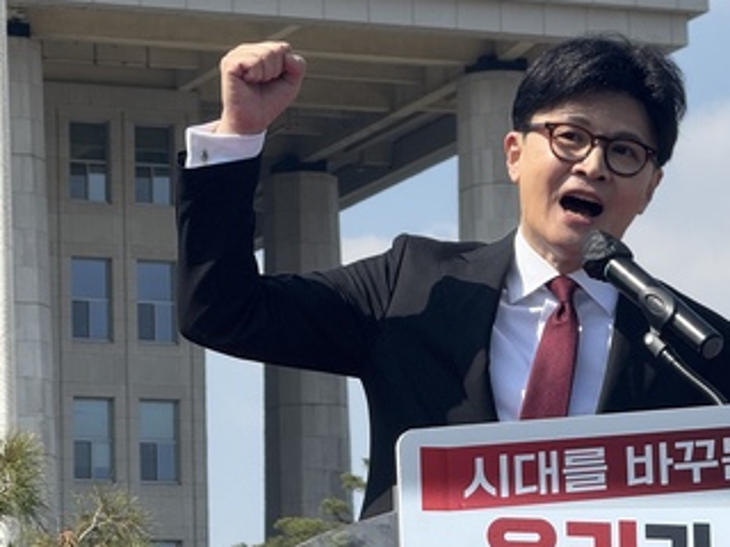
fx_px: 4745
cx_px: 550
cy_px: 180
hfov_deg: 8.8
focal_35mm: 225
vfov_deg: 6.6
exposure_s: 1/1342
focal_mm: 15.66
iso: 50
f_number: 2.8
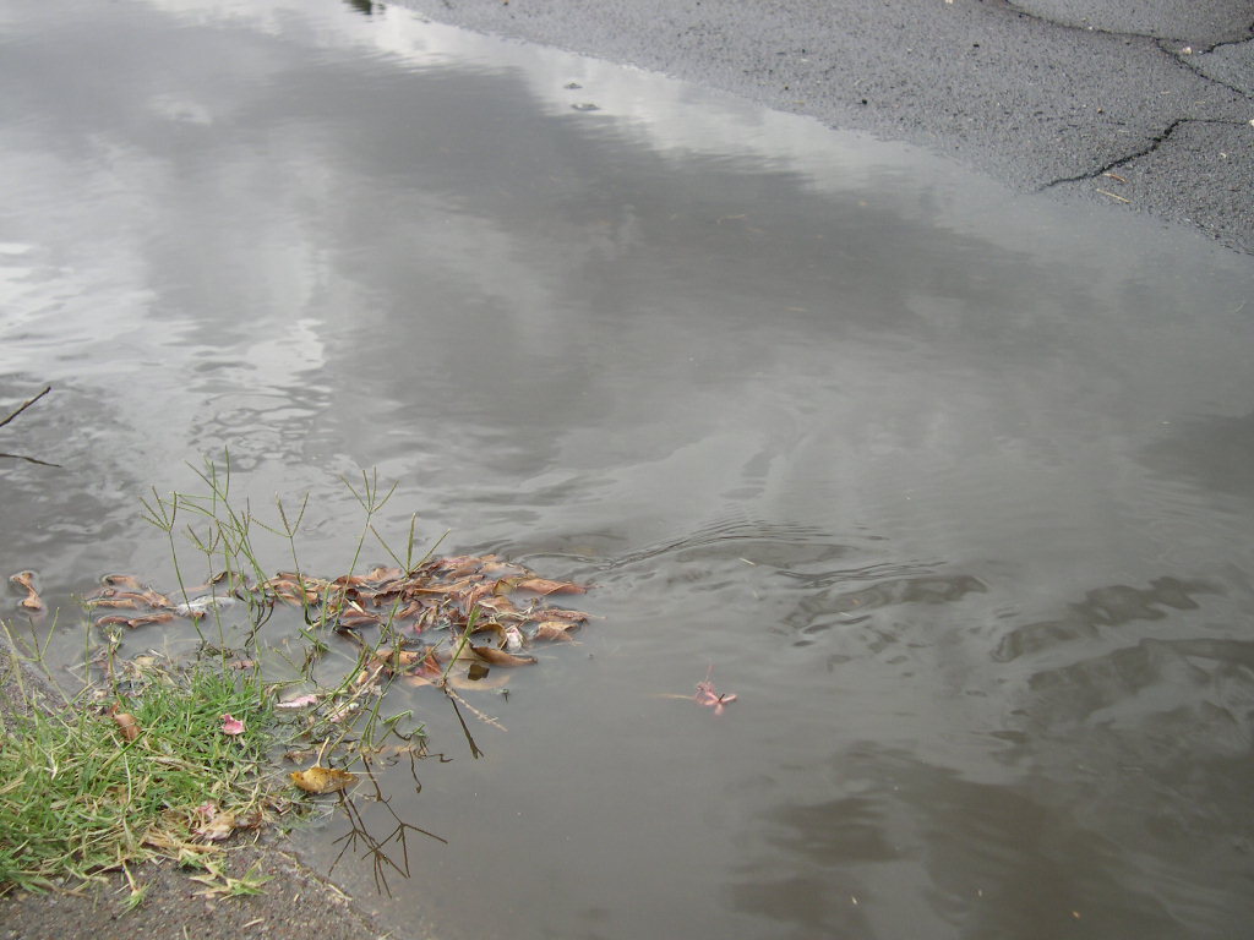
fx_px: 1377
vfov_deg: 37.7
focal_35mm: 38
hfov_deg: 49.0
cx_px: 627
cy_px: 470
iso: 100
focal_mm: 8
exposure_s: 1/161
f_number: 2.8
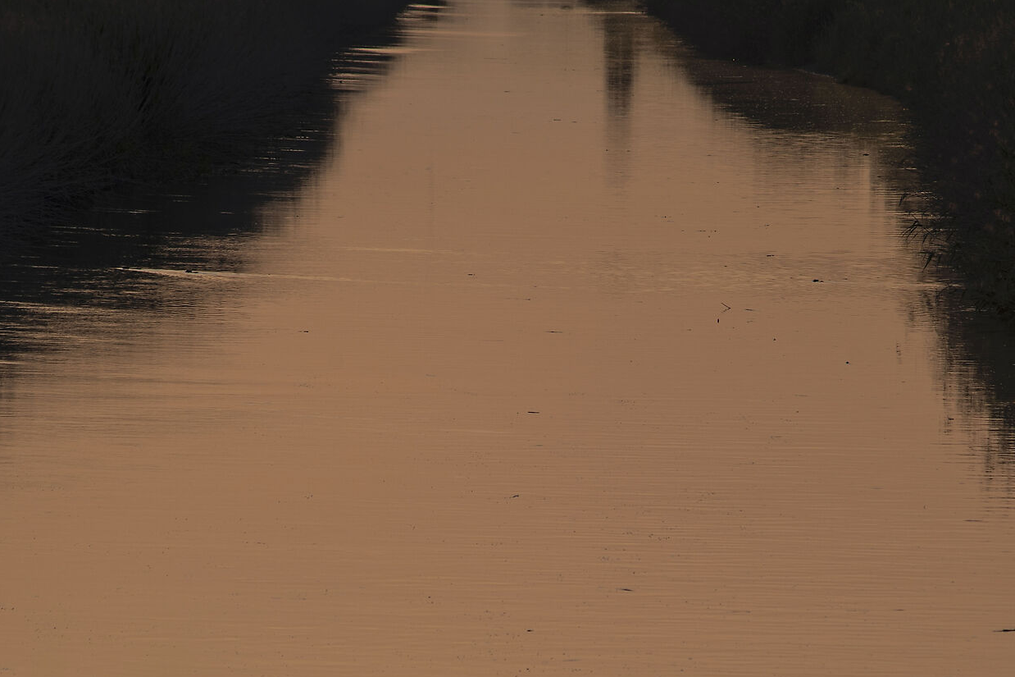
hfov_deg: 4.6
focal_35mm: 446
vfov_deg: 3.1
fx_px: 12572
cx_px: 629
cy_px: 497
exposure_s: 1/250
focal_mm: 230
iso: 100
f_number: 11
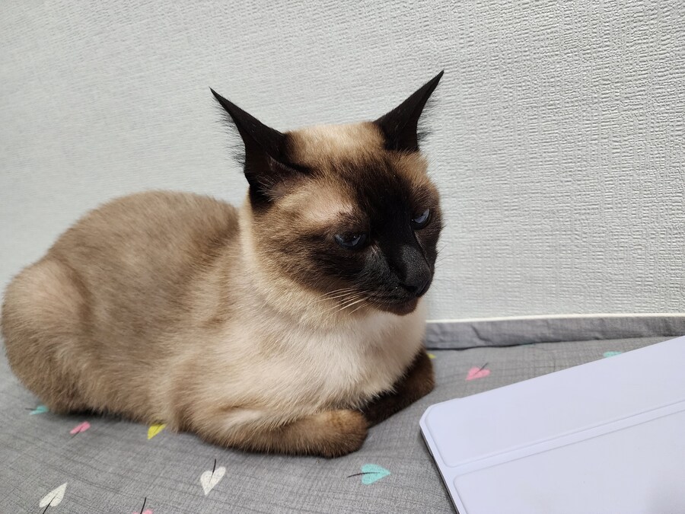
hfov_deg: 73.9
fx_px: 455
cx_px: 342
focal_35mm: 23
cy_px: 257
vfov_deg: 58.9
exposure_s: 1/120
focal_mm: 6.4
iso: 800
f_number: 1.8
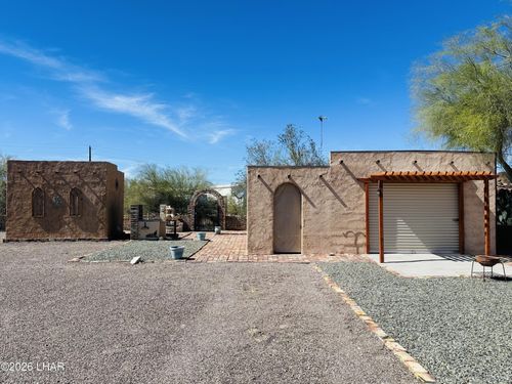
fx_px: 355
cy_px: 192
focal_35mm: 24
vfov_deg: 56.8
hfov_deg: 71.6
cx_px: 256
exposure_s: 1/6211
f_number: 1.78
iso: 80
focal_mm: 6.86
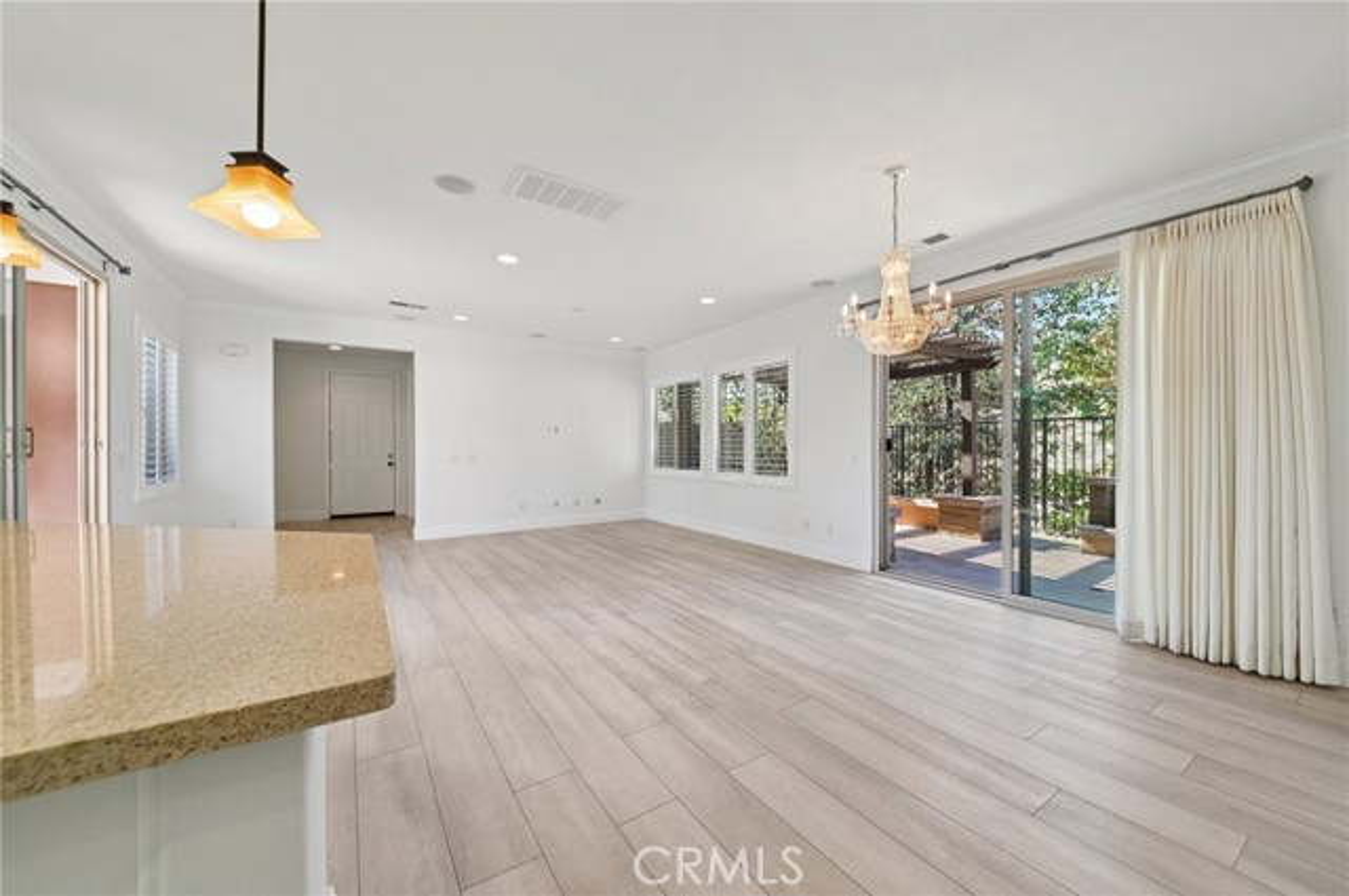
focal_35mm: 13
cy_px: 448
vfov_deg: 85.3
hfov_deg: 108.4
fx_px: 487
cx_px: 674
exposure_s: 1/15
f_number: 9
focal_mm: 13
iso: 250
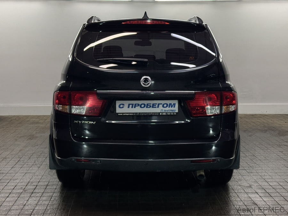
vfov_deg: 30.3
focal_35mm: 48
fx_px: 399
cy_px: 108
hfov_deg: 39.7
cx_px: 144
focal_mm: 6.76
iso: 50
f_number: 1.78
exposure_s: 1/100
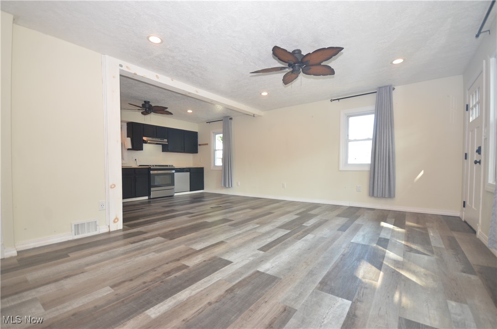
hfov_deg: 100.5
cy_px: 164
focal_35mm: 15
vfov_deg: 77.1
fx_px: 207
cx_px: 248
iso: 320
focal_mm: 10
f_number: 4
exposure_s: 1/60
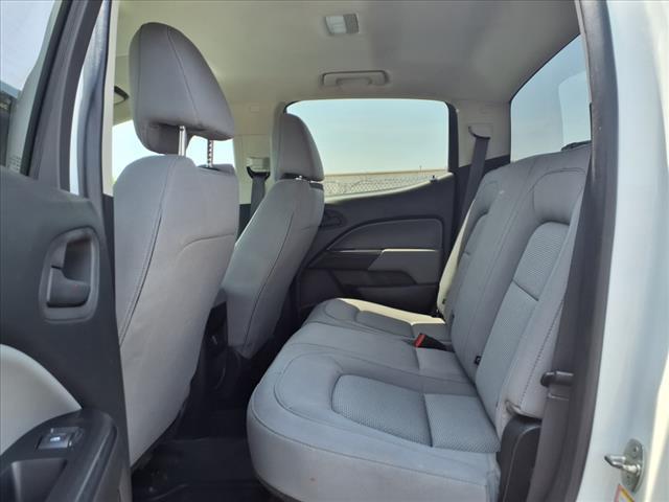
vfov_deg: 51.4
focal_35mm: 27
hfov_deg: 65.3
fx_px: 522
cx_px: 334
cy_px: 251
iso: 40
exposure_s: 1/357
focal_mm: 3.58
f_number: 1.9
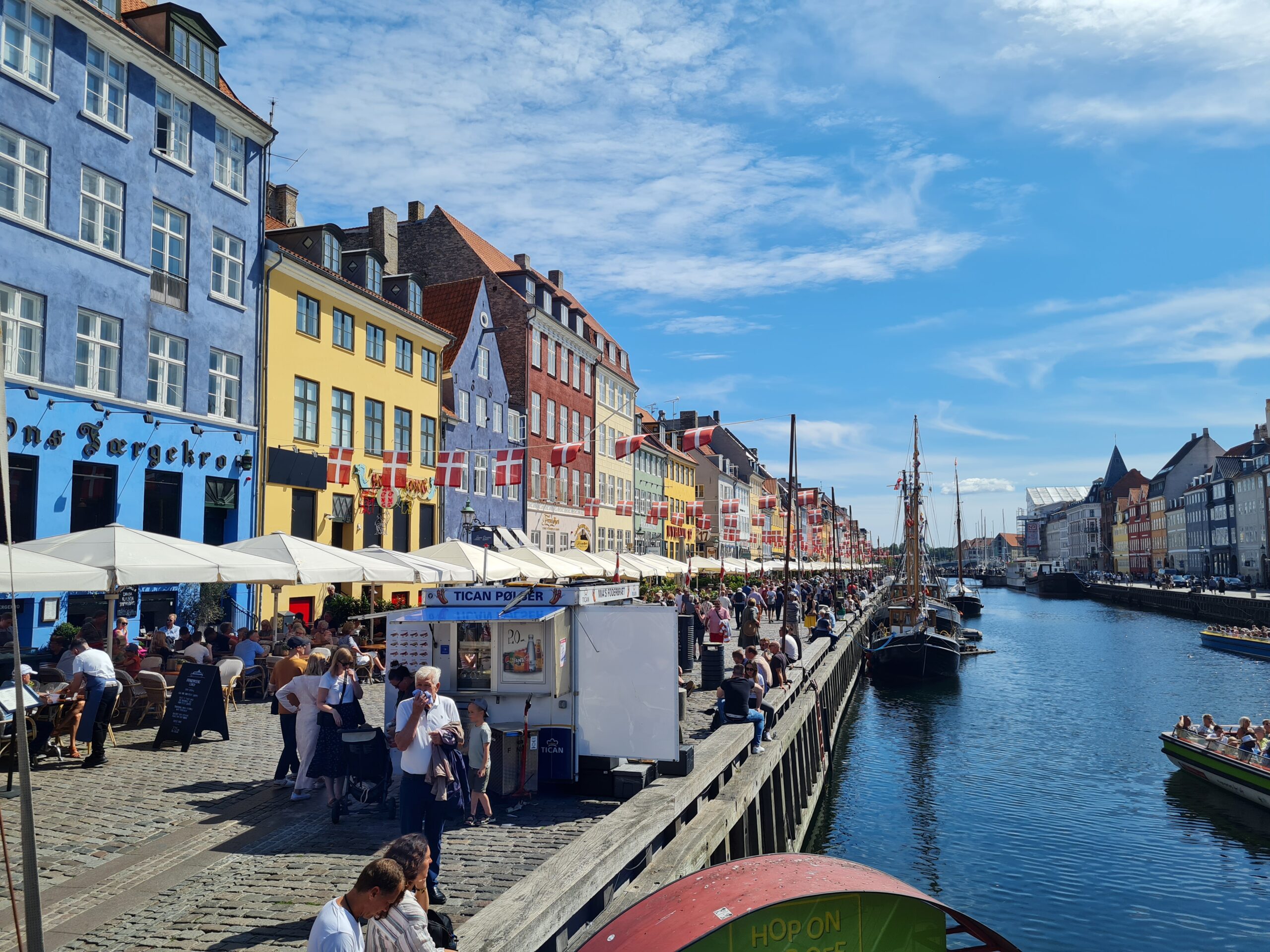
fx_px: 954
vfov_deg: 53.1
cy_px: 476
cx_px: 635
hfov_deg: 67.3
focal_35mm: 26
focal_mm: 5.4
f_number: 1.8
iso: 50
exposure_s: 1/3504
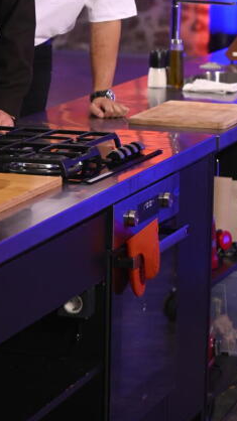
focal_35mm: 174
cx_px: -85
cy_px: -6
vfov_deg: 12.2
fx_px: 1945
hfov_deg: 6.9
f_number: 4
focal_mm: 70
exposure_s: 1/160
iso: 2500
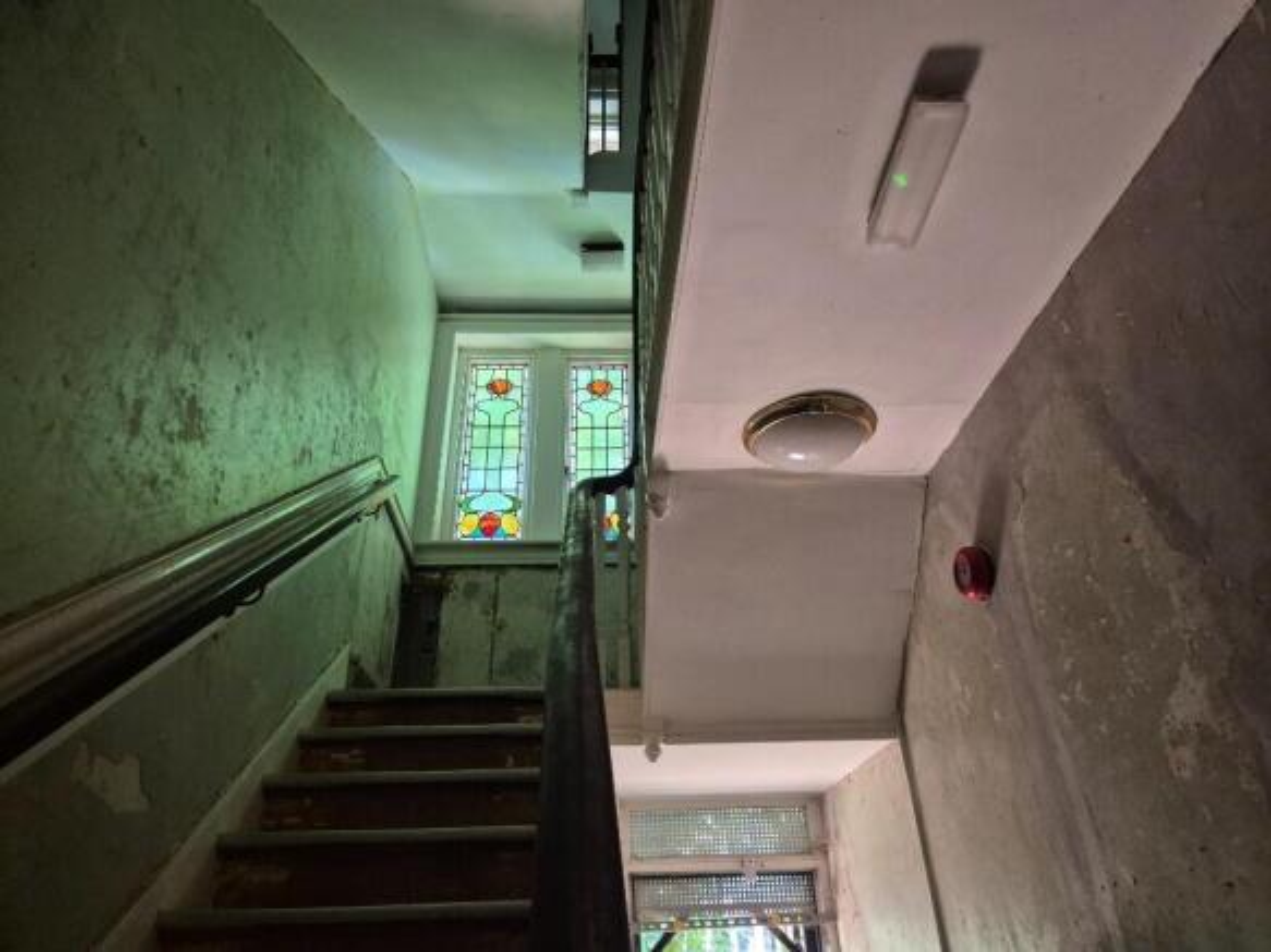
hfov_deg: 73.9
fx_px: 844
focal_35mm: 23
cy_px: 476
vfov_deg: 58.9
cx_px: 636
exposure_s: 1/100
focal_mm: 5.4
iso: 800
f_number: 1.8
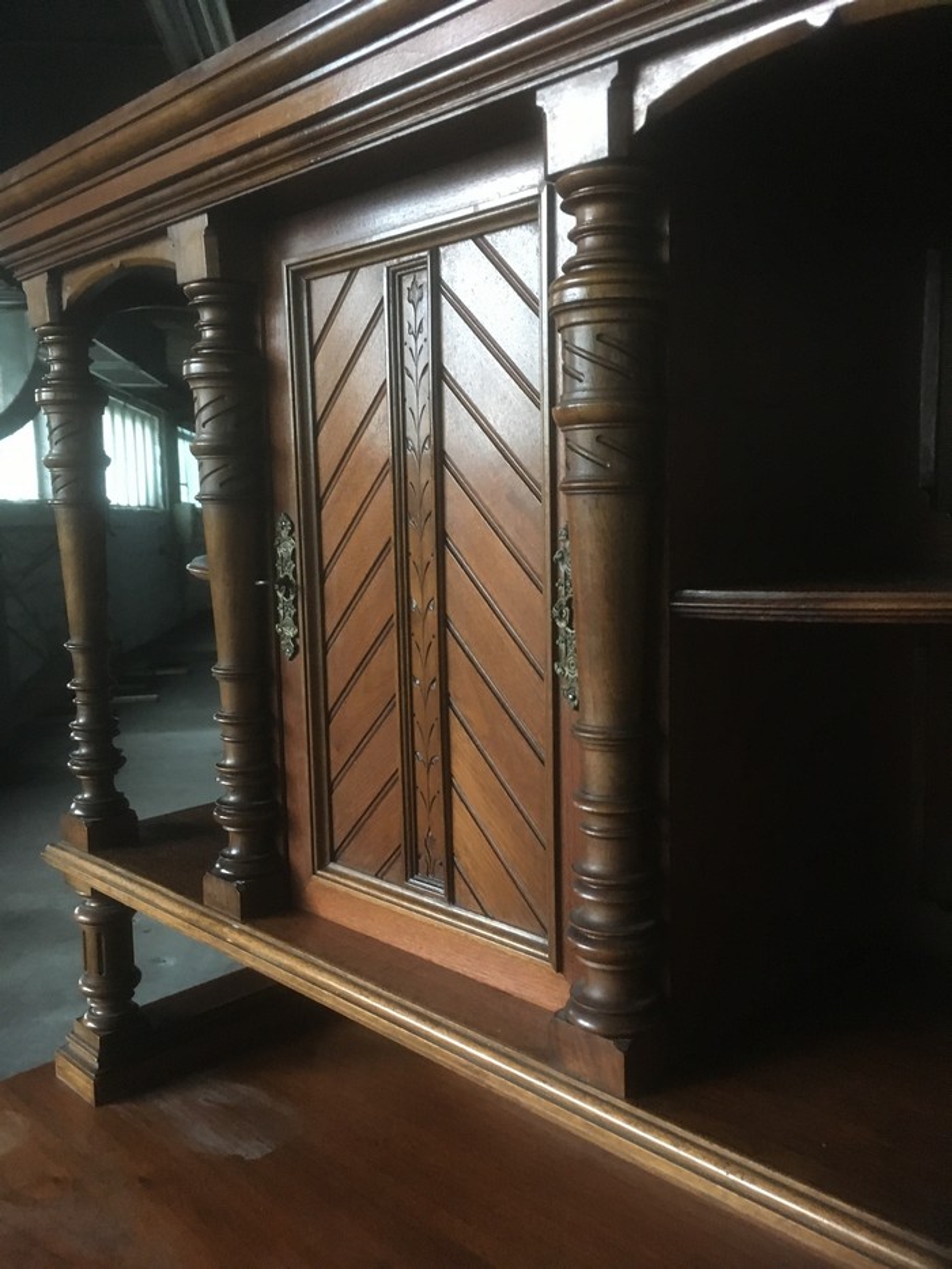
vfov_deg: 61.7
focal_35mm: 29
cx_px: 476
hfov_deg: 48.2
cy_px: 634
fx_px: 1063
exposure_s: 1/17
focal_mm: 4.15
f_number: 2.2
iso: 250
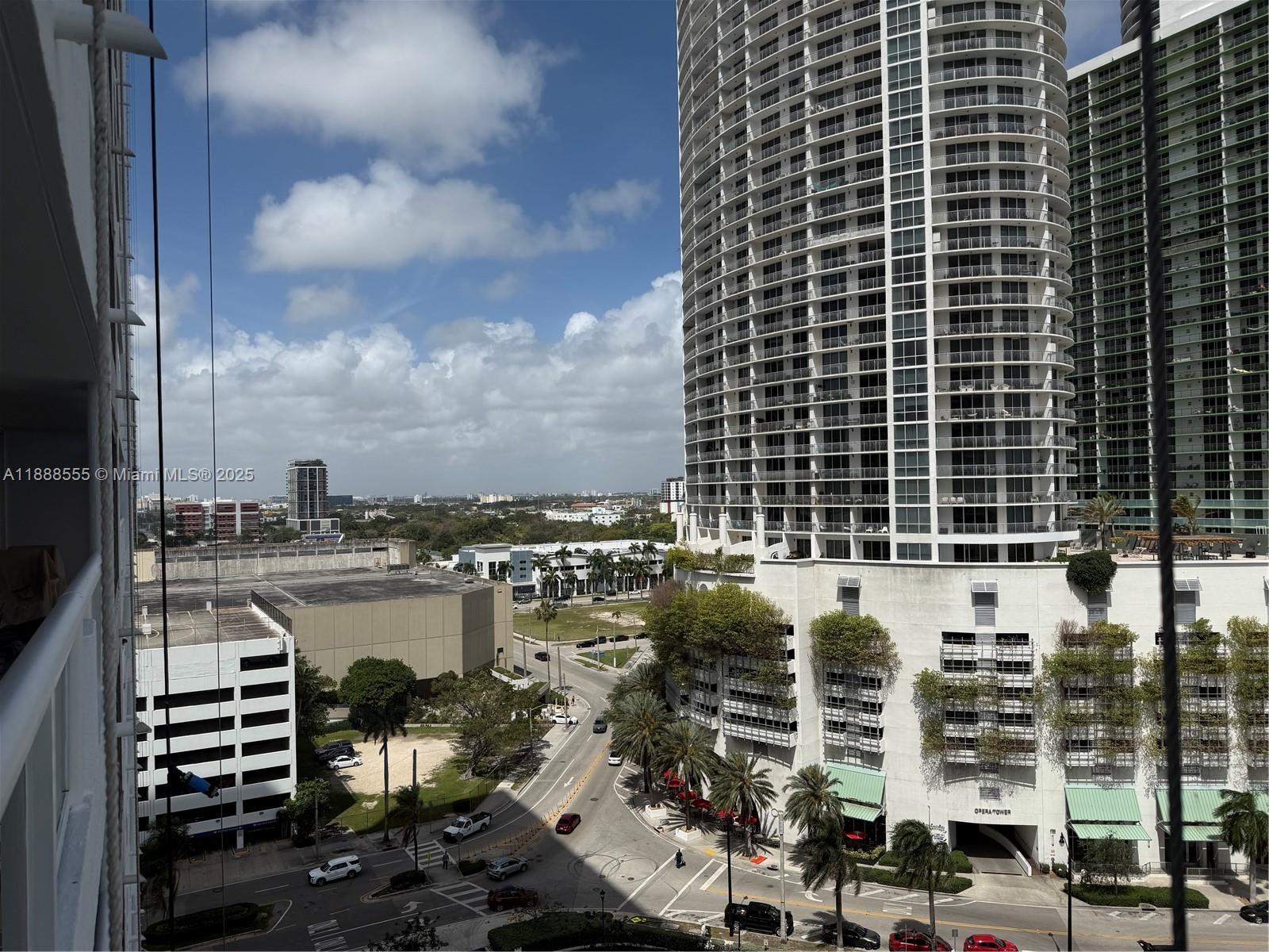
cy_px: 476
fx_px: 880
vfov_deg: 56.8
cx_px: 634
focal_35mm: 24
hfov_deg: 71.6
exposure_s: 1/9091
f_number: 1.78
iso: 80
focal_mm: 6.76
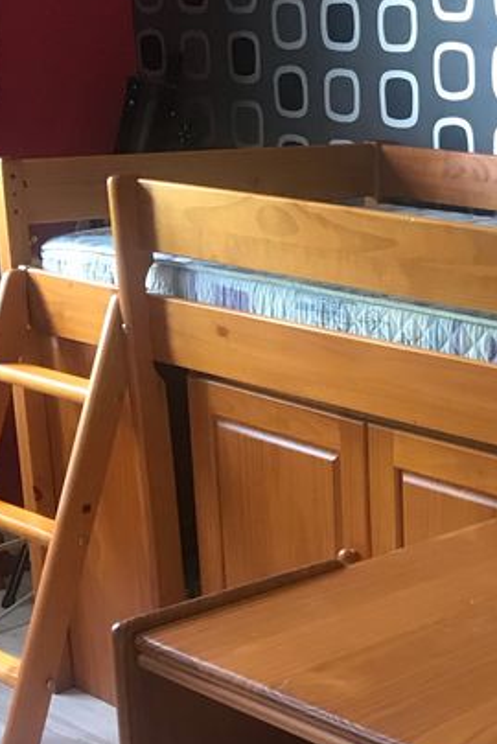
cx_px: 604
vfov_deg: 27.6
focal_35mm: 72
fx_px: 1488
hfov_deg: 18.0
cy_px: 567
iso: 64
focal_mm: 3.99
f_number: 1.8
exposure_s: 1/17
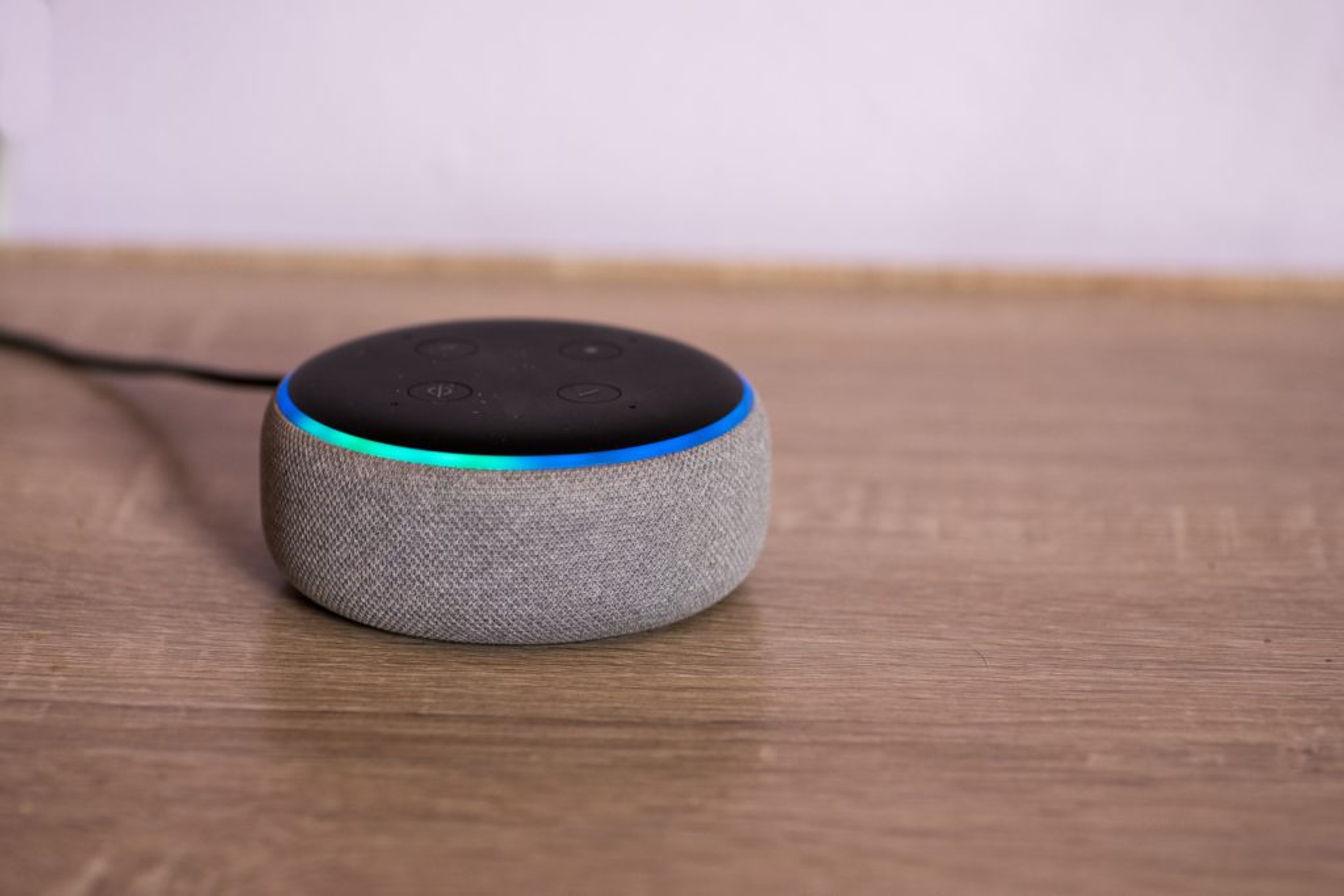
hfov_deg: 20.4
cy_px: 448
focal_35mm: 100
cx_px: 672
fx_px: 3734
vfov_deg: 13.7
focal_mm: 100
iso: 320
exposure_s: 1/30
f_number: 5.6
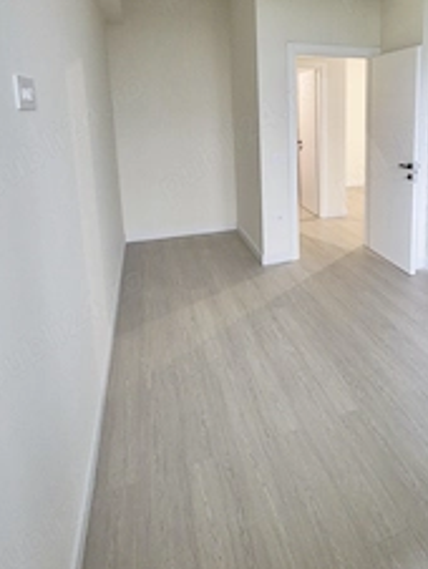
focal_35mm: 23
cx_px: 327
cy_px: 179
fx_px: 378
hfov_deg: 55.8
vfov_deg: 71.2
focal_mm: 2.2
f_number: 2.2
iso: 400
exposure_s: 1/50
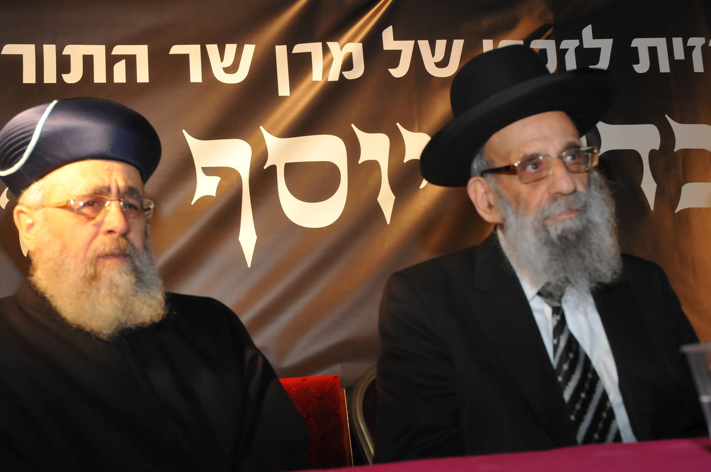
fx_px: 1006
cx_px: 356
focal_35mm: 51
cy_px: 236
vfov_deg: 26.4
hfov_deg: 38.9
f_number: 7.1
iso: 800
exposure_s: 1/125
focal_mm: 34
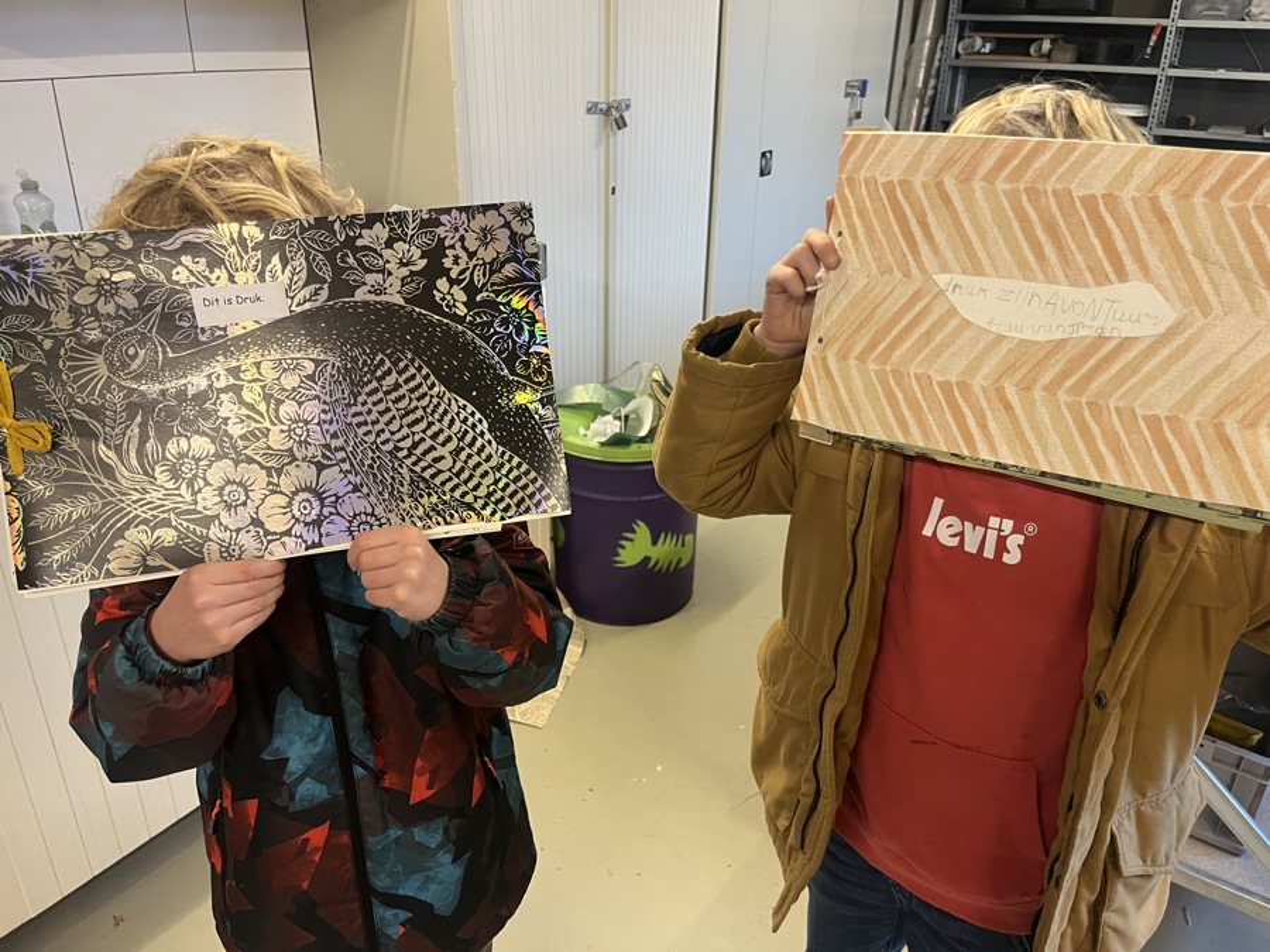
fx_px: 954
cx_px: 635
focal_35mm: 26
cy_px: 476
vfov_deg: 53.1
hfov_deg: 67.3
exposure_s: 1/50
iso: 160
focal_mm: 5.1
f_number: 1.6
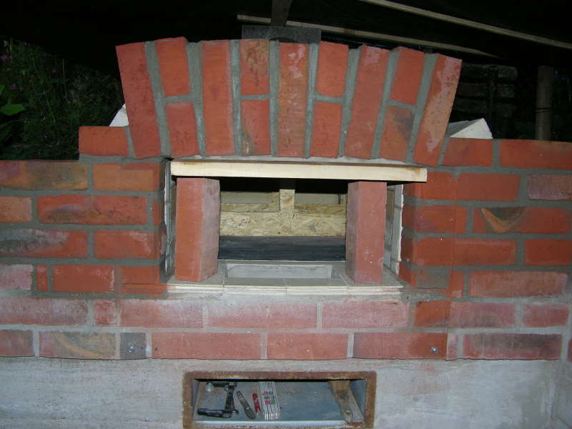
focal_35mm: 35
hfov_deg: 52.6
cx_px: 286
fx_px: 578
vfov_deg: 40.7
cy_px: 214
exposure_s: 1/60.1
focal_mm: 8.9
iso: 100
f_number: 2.8
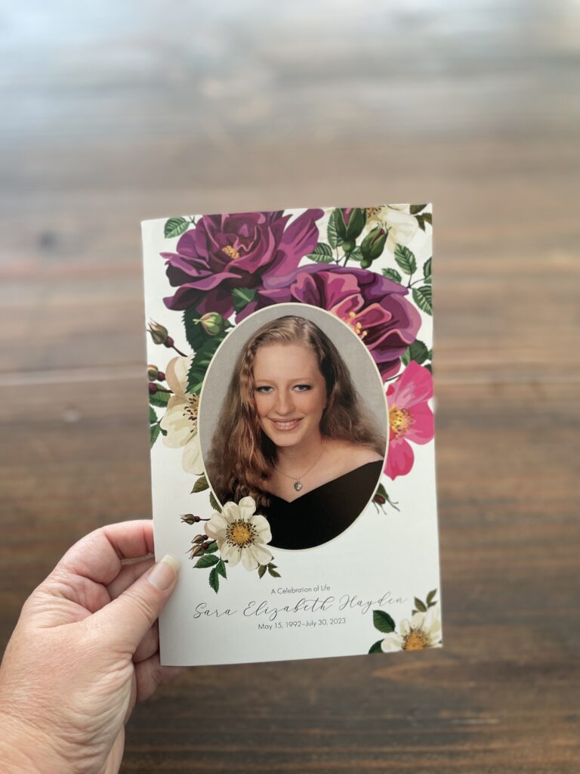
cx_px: 290
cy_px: 387
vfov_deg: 67.3
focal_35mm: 26
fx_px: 581
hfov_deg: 53.1
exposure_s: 1/60
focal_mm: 4.2
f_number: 1.6
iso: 80
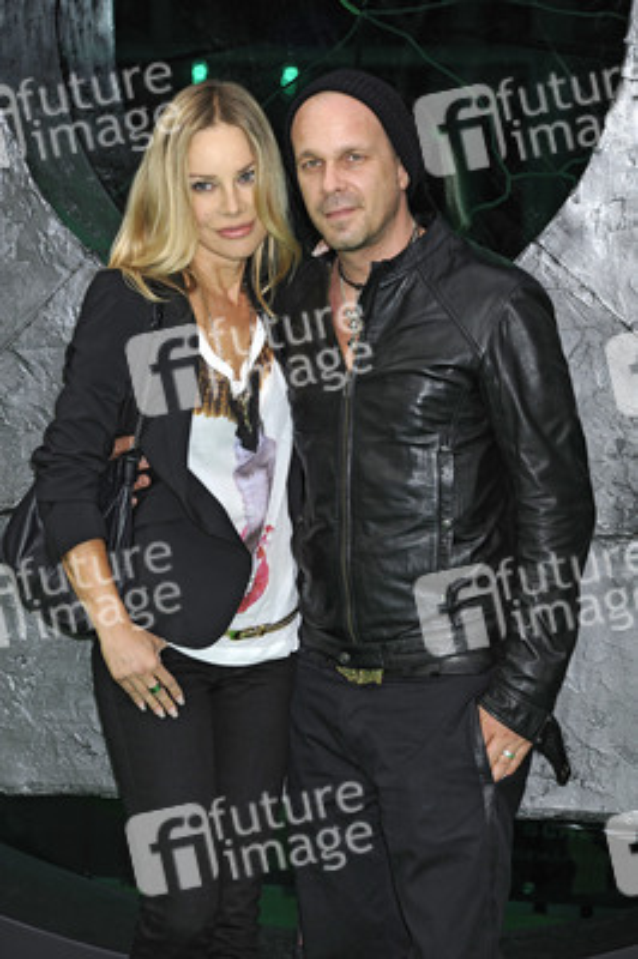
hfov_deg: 9.1
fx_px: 3994
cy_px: 480
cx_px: 319
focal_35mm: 150
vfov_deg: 13.7
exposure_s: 1/160
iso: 640
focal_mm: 150
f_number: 6.3
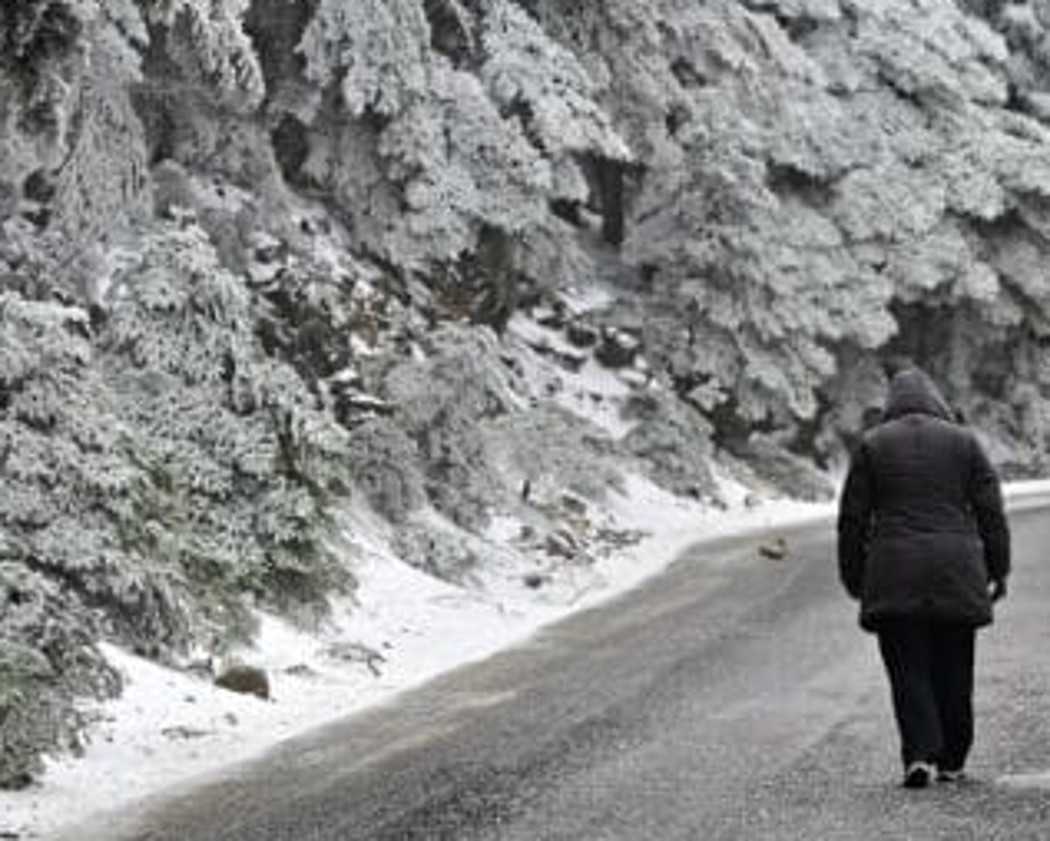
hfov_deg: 10.5
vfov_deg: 8.4
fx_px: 5721
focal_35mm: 184
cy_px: 55
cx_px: 855
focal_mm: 81
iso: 200
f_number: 4
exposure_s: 1/400
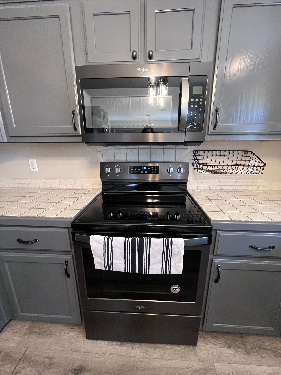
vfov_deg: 106.2
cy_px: 188
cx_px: 140
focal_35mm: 13
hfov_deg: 89.9
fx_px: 141
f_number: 1.8
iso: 400
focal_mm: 1.57
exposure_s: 1/60
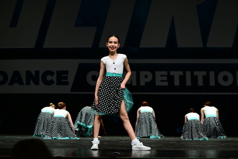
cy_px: 80
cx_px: 119
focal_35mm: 76
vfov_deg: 18.0
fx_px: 502
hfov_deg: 26.6
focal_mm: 76
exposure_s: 1/800
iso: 3200
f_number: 4.5
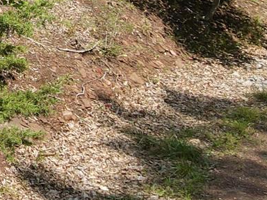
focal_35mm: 128
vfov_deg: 10.8
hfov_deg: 13.8
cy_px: -176
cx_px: -208
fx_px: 987
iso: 100
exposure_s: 1/320
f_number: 2.8
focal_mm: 4.5
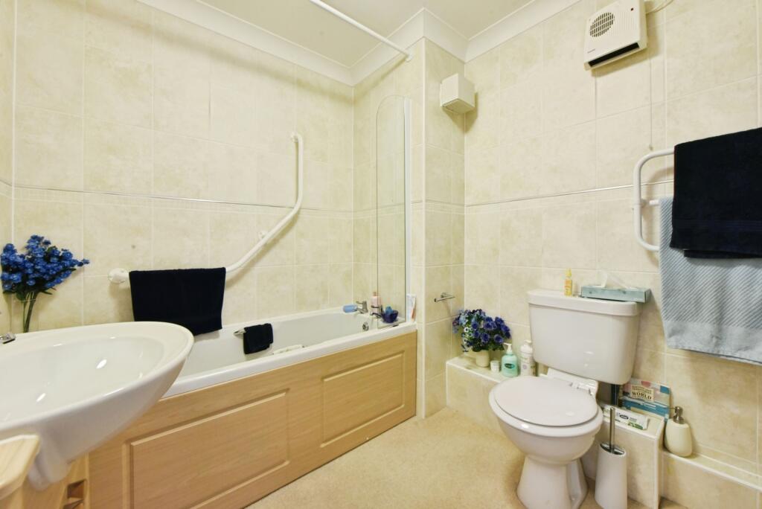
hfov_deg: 104.2
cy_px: 254
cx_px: 381
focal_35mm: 14
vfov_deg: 81.3
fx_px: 296
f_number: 14
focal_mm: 14
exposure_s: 1/15
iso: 4000
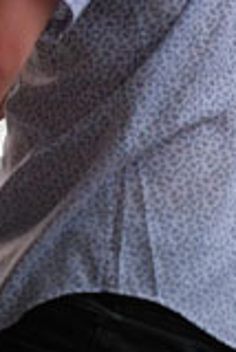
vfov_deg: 6.2
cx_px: -105
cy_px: 53
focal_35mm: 329
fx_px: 3228
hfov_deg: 4.2
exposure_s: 1/100
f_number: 5.6
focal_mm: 70
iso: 800
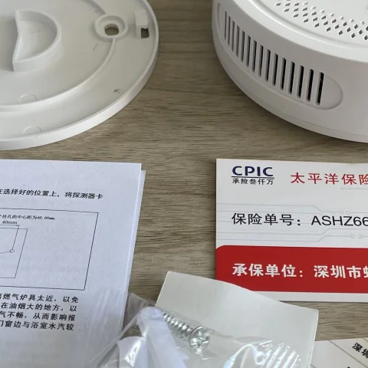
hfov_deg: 25.0
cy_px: 67
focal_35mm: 69
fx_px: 830
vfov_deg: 24.6
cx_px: 198
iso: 100
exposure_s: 1/120
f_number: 1.6
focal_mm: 4.2
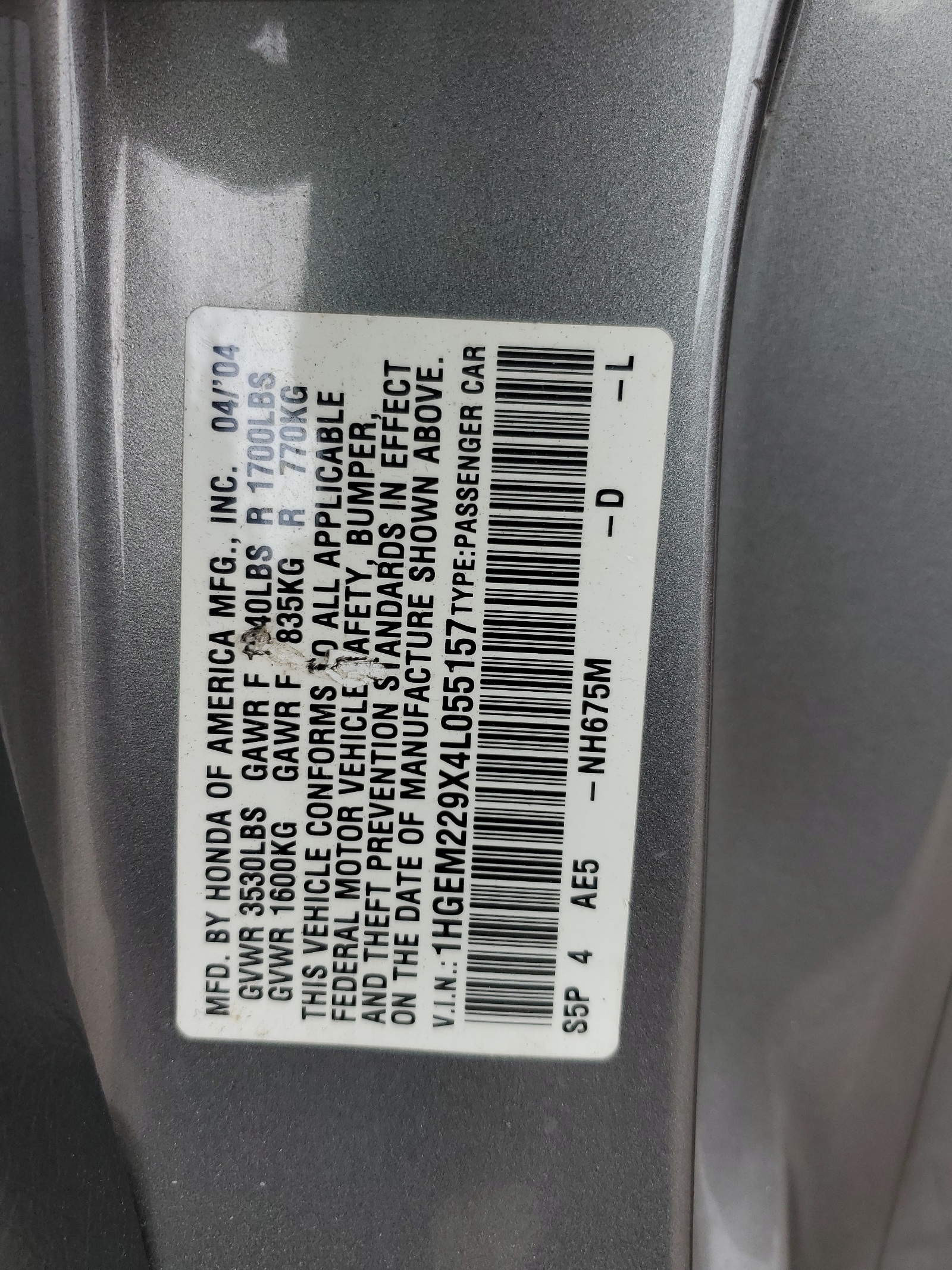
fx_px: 953
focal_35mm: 26
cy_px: 635
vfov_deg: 67.3
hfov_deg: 53.1
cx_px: 476
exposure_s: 1/1000
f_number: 1.5
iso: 50
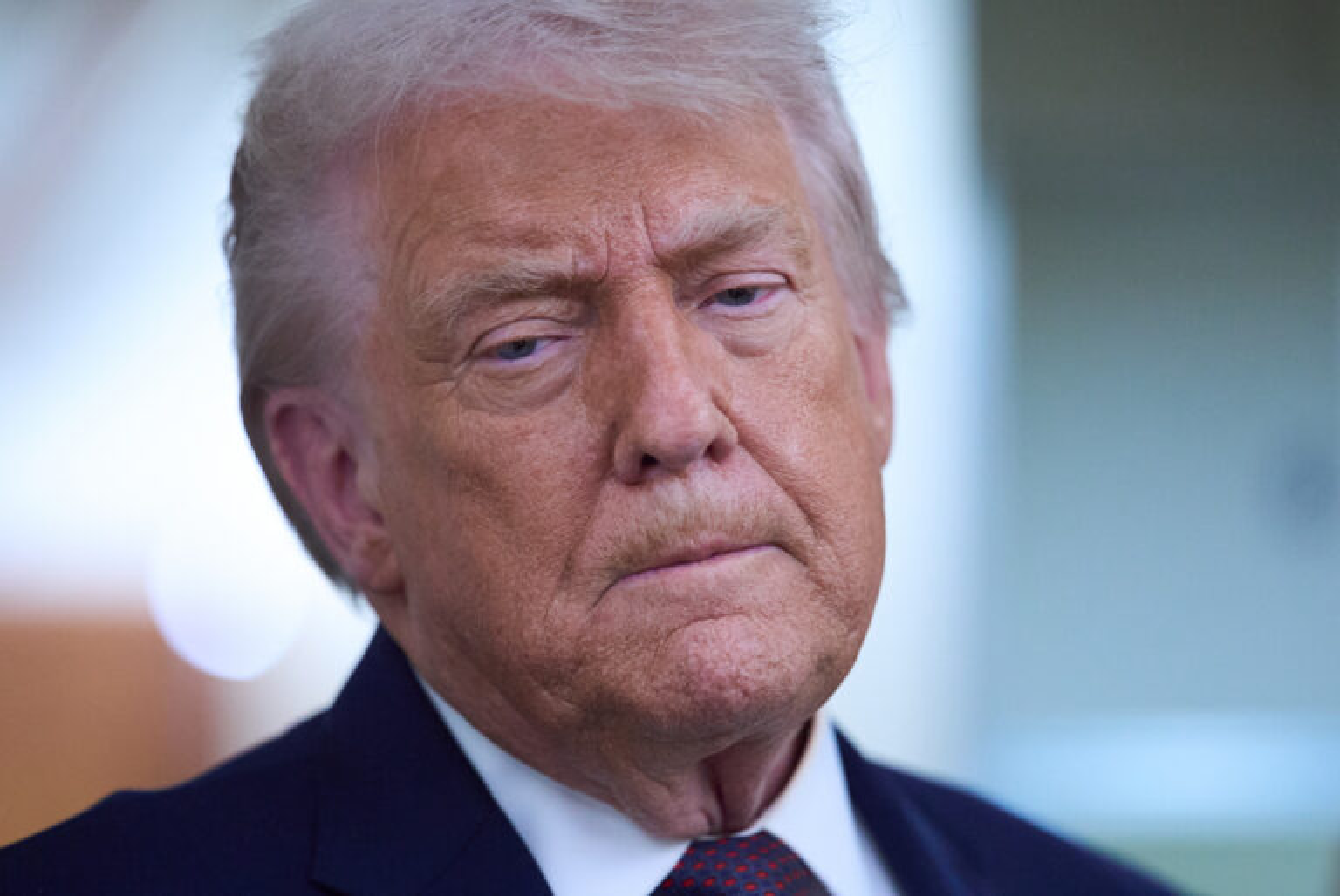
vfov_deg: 6.1
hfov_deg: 9.1
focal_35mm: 225
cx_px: 670
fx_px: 8384
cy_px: 448
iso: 4000
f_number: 2
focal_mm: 150
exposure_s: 1/200
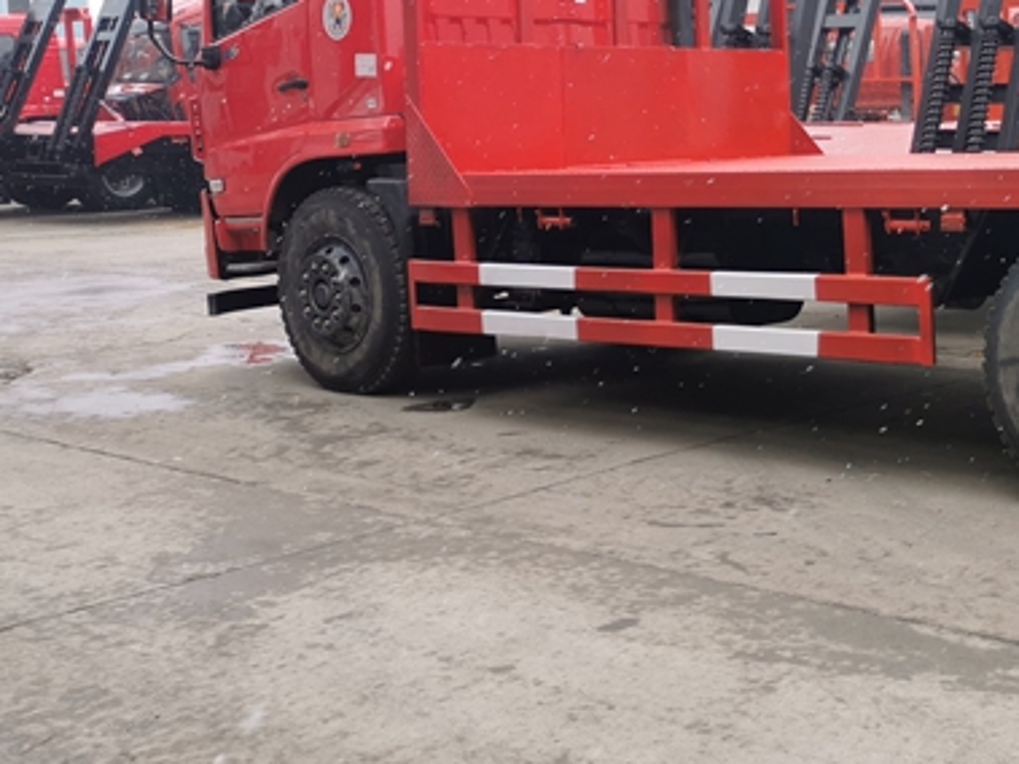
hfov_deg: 31.4
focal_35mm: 57
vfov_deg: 25.4
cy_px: 202
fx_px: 1677
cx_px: 1006
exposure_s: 1/166
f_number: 1.8
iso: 50
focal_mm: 5.58
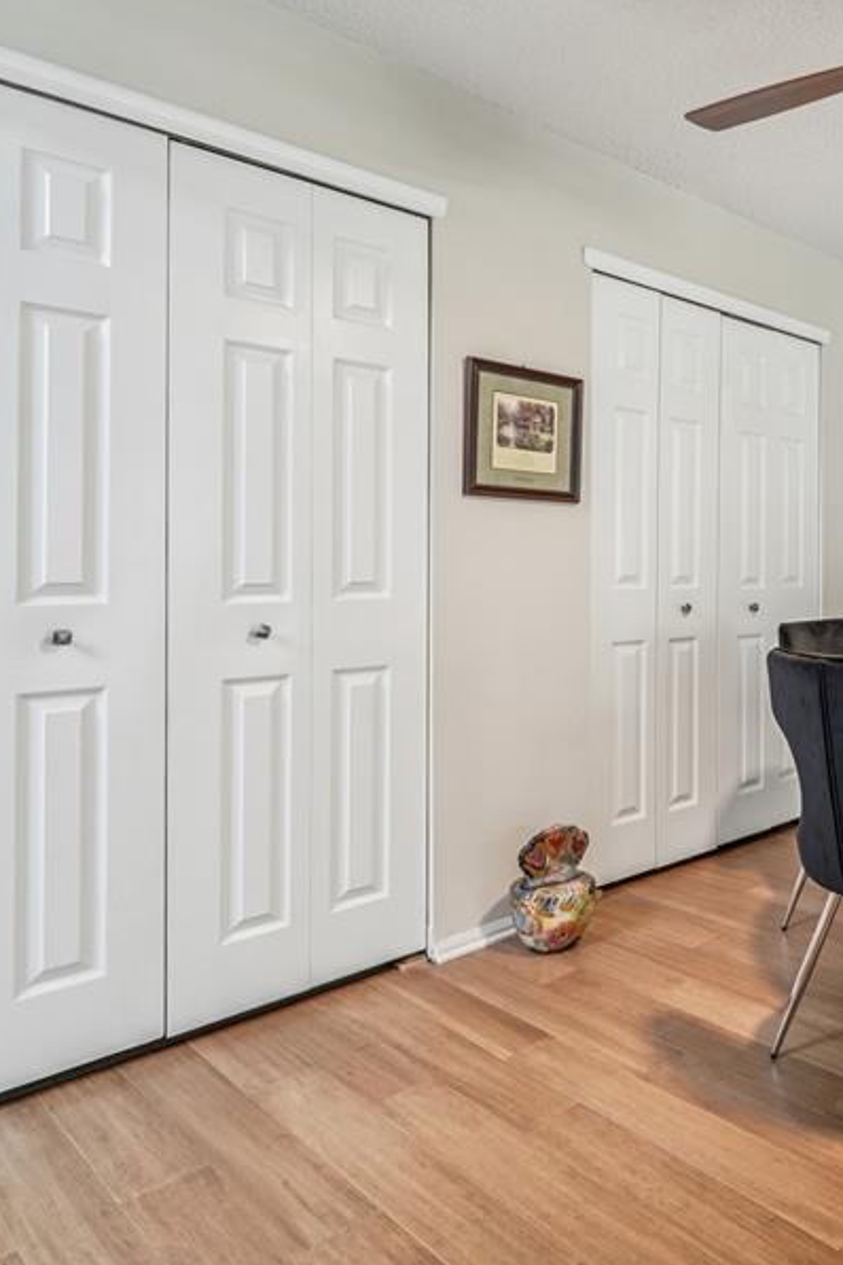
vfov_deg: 73.7
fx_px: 843
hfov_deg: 45.7
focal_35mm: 24
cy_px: 617
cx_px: 822
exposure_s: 1/8
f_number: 8
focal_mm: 14
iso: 400
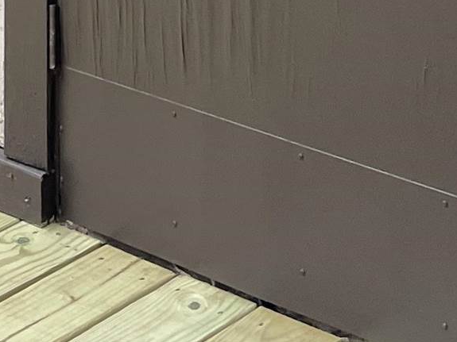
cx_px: -206
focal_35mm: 139
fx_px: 1835
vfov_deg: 9.4
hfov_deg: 13.5
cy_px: -500
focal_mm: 4.2
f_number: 1.6
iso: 80
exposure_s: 1/121
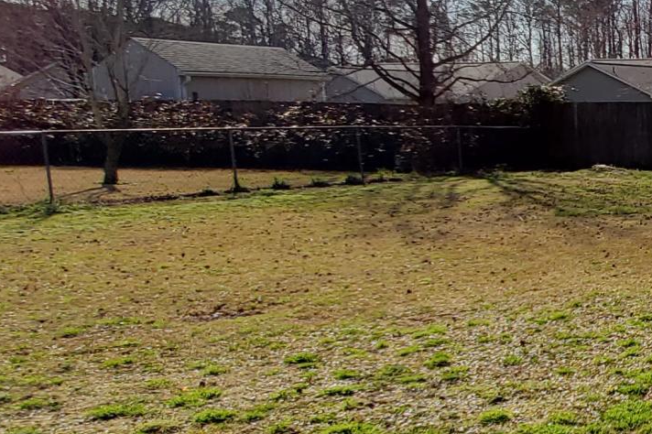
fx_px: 1032
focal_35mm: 57
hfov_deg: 25.8
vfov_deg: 23.8
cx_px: 983
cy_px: 233
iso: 50
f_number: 2.2
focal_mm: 1.8
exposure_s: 1/1554
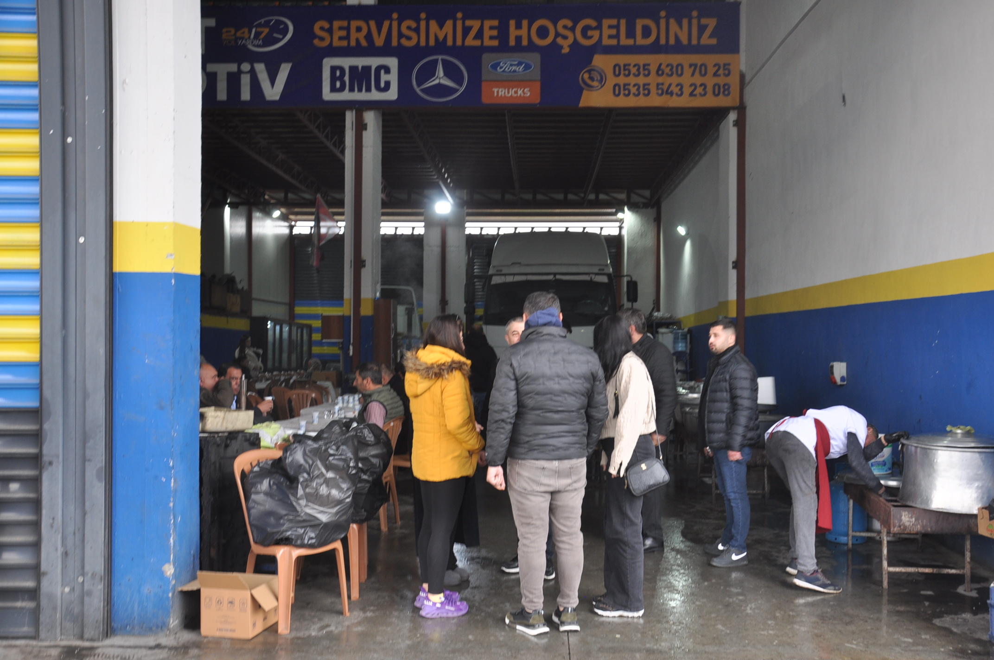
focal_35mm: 36
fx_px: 993
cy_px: 330
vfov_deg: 36.8
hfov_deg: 53.2
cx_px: 497
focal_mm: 24
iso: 220
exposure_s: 1/30
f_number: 5.6
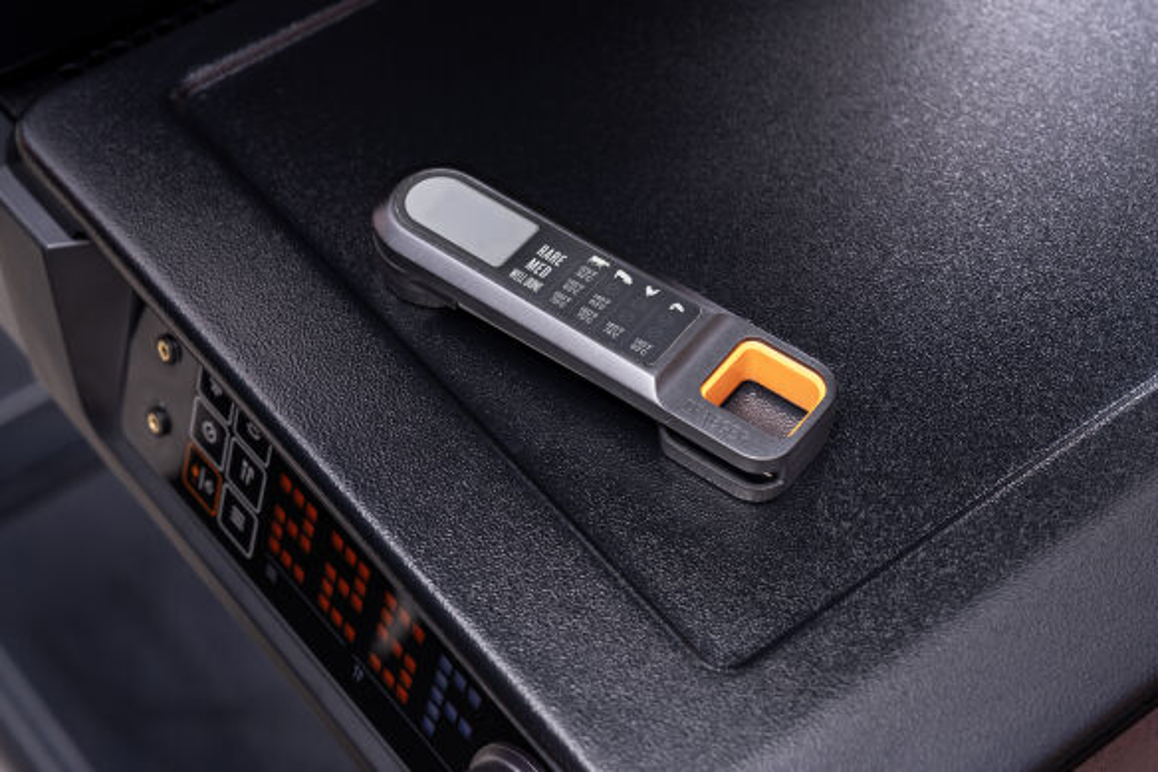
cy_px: 386
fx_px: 2251
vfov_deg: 19.4
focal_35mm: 70
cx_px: 579
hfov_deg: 28.9
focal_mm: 70
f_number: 6.3
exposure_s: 1/100
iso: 200
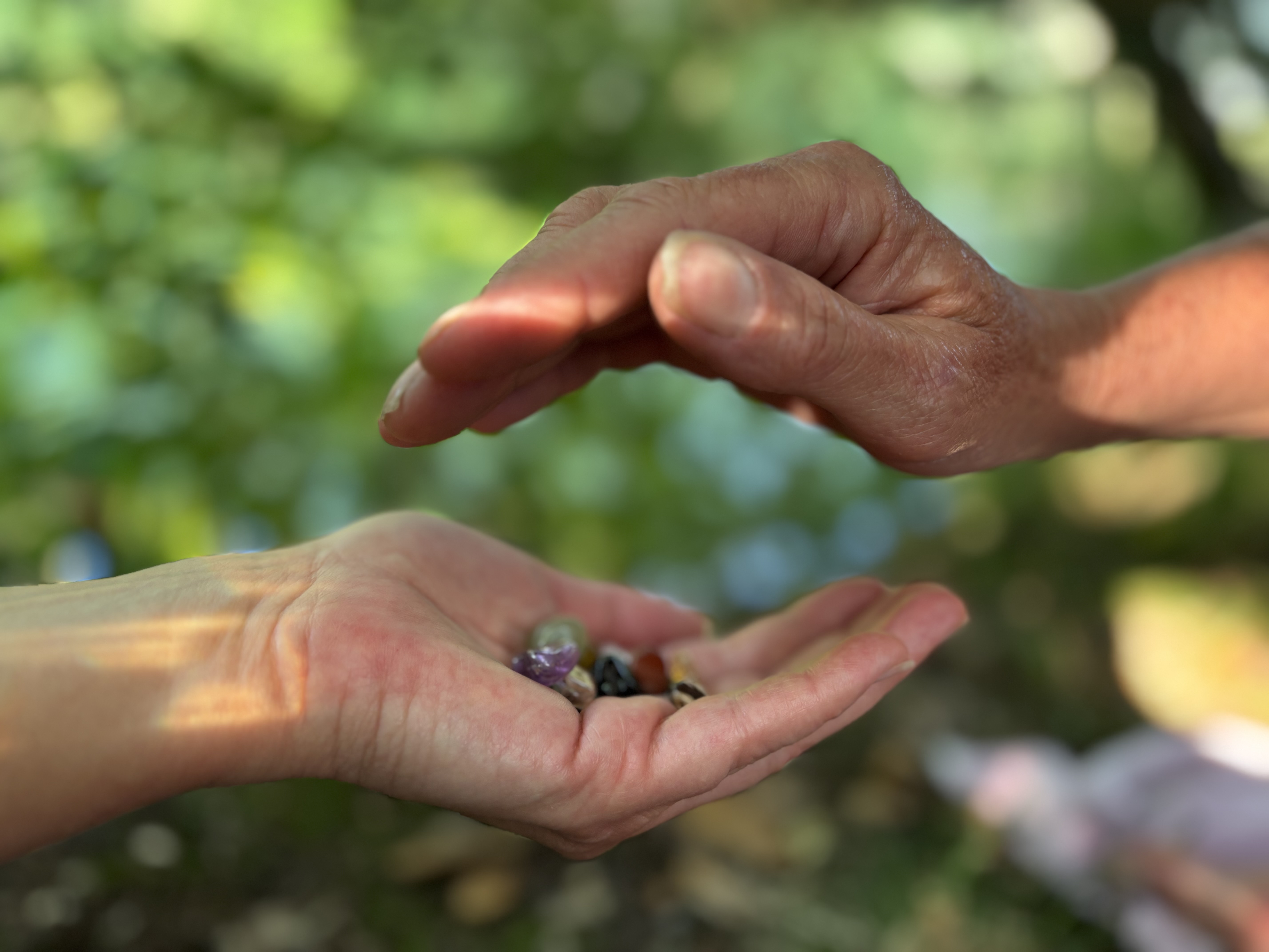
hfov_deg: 67.3
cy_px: 476
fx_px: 953
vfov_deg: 53.1
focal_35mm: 26
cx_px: 634
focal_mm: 5.96
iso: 125
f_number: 1.6
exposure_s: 1/75
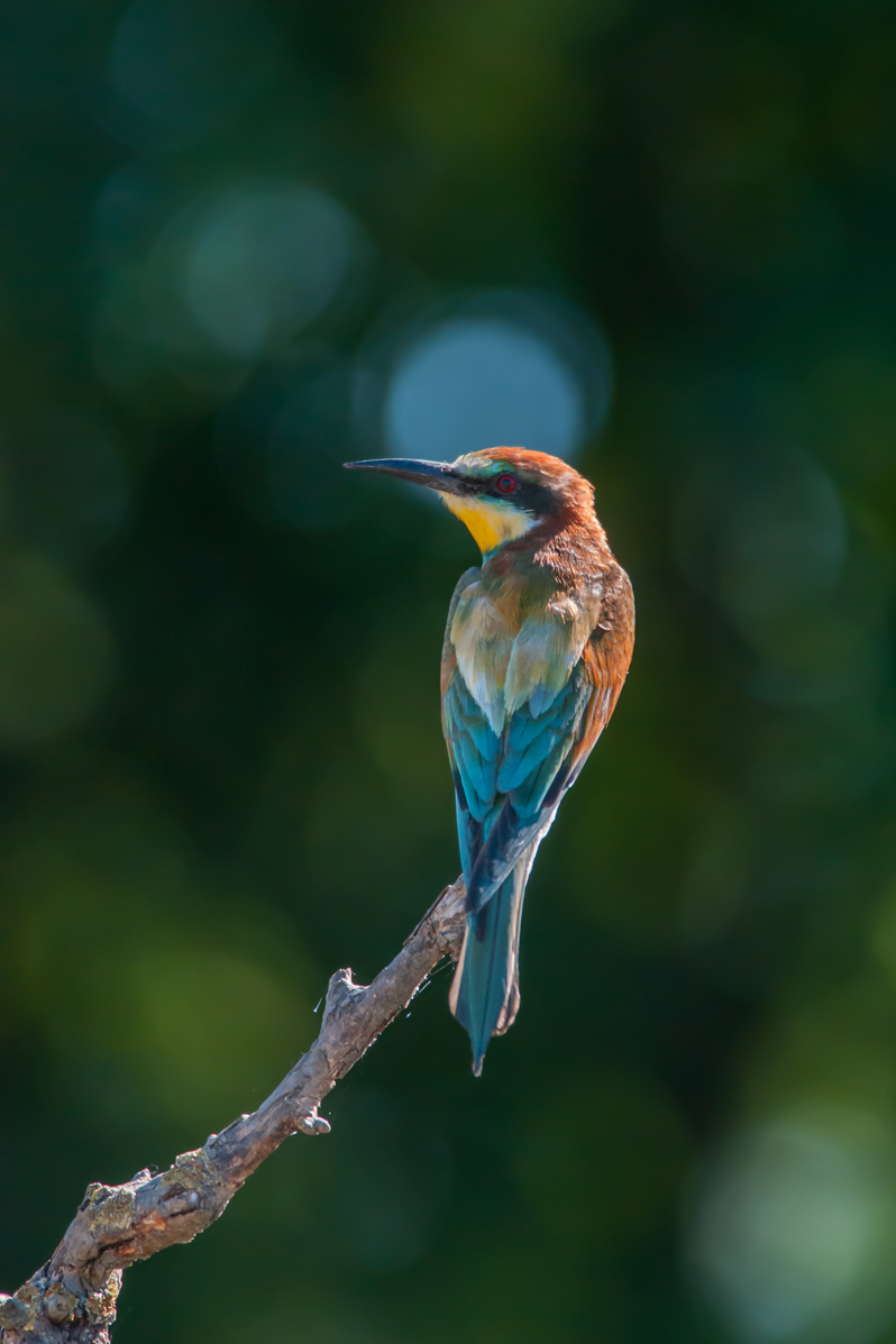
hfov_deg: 1.8
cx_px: 448
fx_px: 28072
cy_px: 673
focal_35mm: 752
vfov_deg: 2.7
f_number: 6.7
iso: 1000
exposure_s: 1/1250
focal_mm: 500
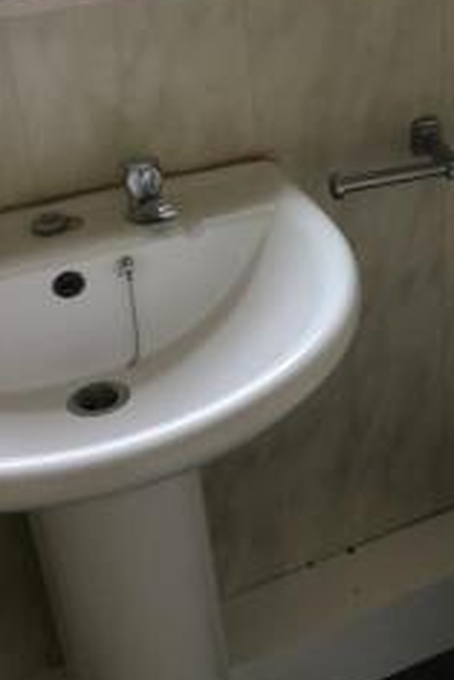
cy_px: 221
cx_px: 448
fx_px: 1133
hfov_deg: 21.9
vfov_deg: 33.1
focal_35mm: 60
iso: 25
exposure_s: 1/50
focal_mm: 3.3
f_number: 2.4
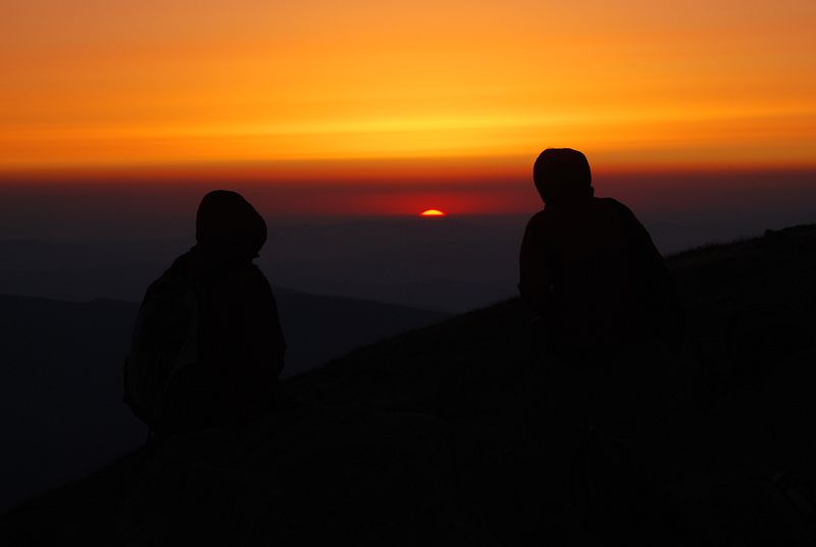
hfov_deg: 21.9
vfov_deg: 14.8
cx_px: 408
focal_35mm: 93
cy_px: 274
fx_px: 2111
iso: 200
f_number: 5
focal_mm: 62
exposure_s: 1/320
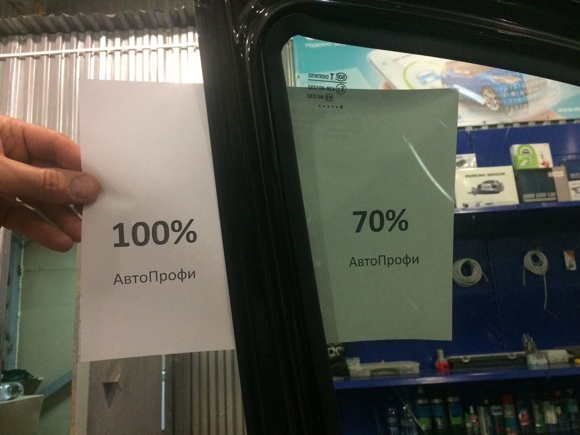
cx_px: 290
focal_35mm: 29
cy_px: 218
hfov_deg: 61.7
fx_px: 486
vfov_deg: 48.2
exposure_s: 1/25
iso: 320
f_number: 2.2
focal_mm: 4.15
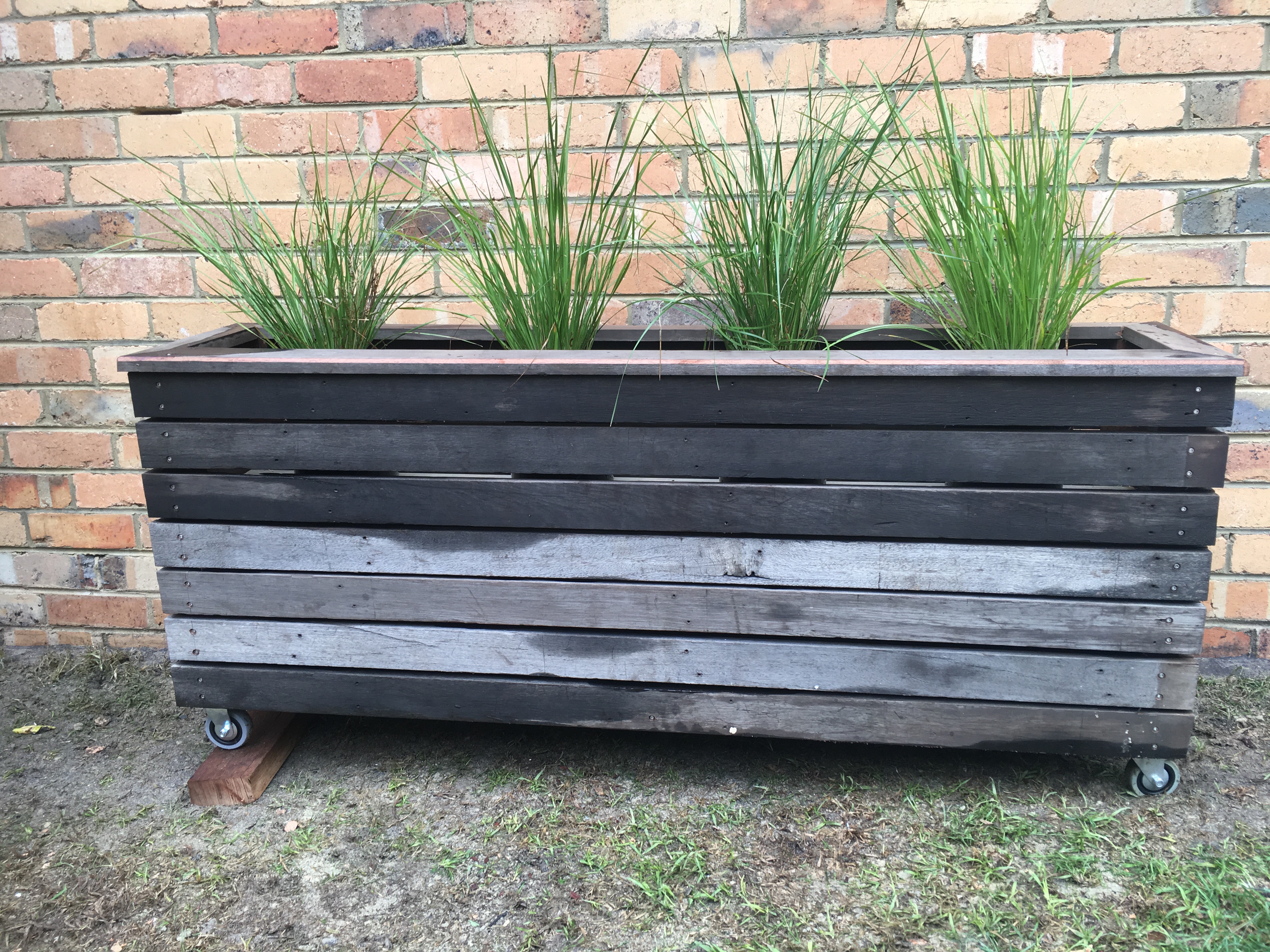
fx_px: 1064
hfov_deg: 61.7
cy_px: 476
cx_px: 635
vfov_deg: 48.2
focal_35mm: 29
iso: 32
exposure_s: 1/50
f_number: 2.2
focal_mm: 4.15
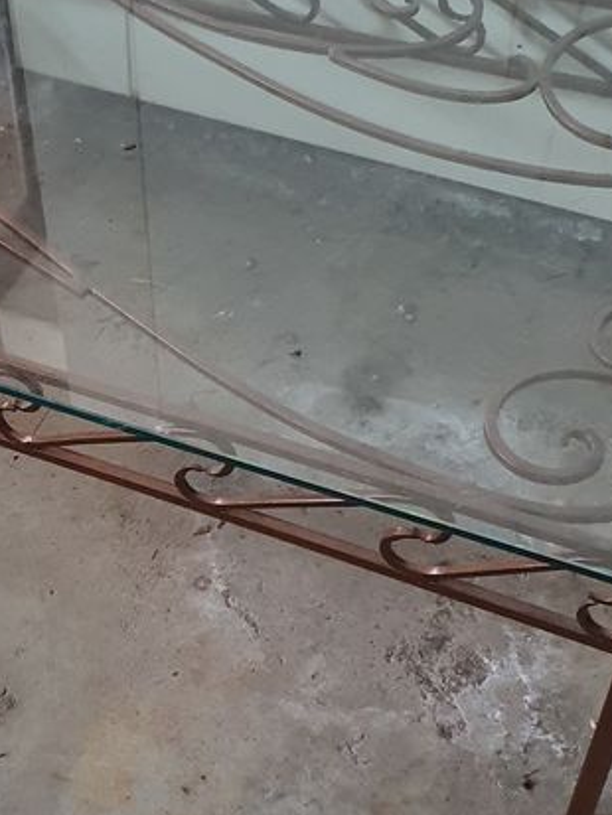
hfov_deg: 22.8
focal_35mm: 63
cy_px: 430
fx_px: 1484
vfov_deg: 30.7
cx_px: 87
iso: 800
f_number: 1.5
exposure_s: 1/50
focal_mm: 4.32
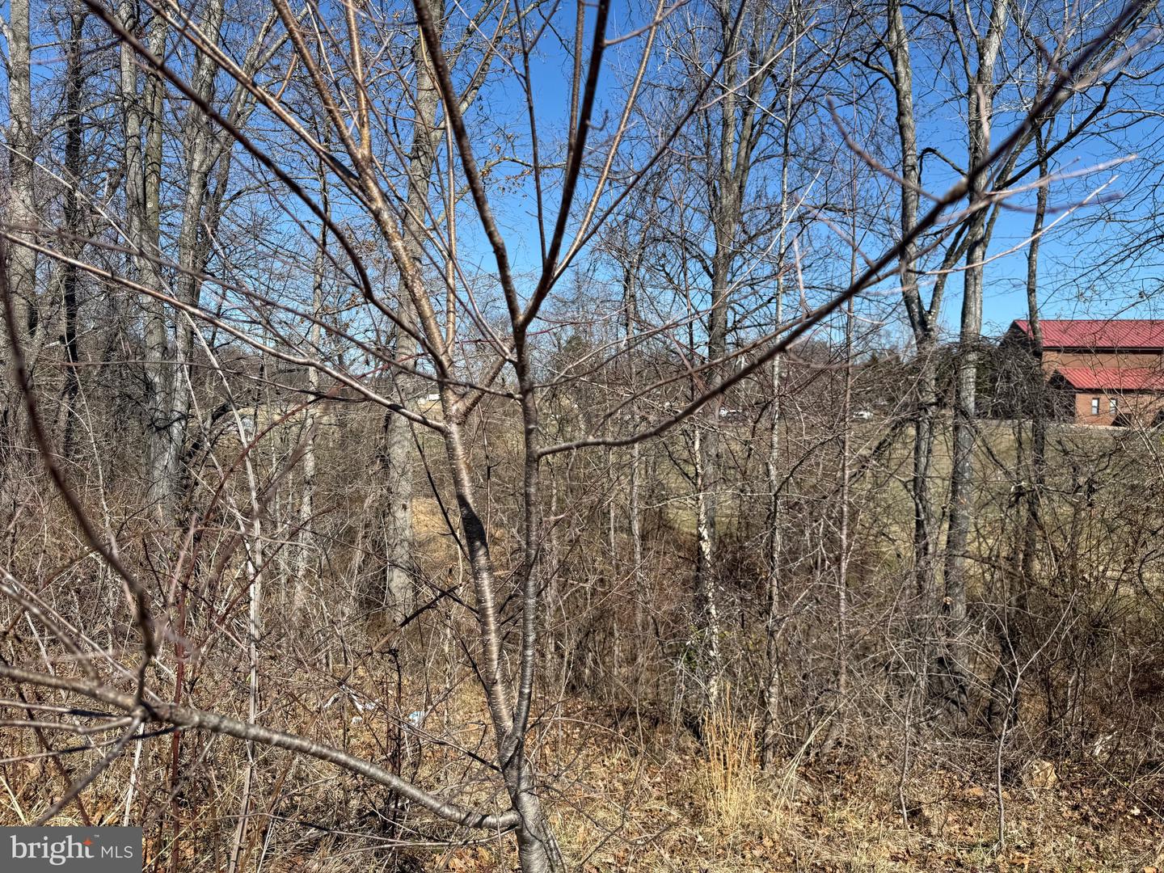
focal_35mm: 24
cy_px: 436
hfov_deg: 71.6
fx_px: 807
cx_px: 582
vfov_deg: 56.8
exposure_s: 1/3759
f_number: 1.78
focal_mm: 6.76
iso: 80
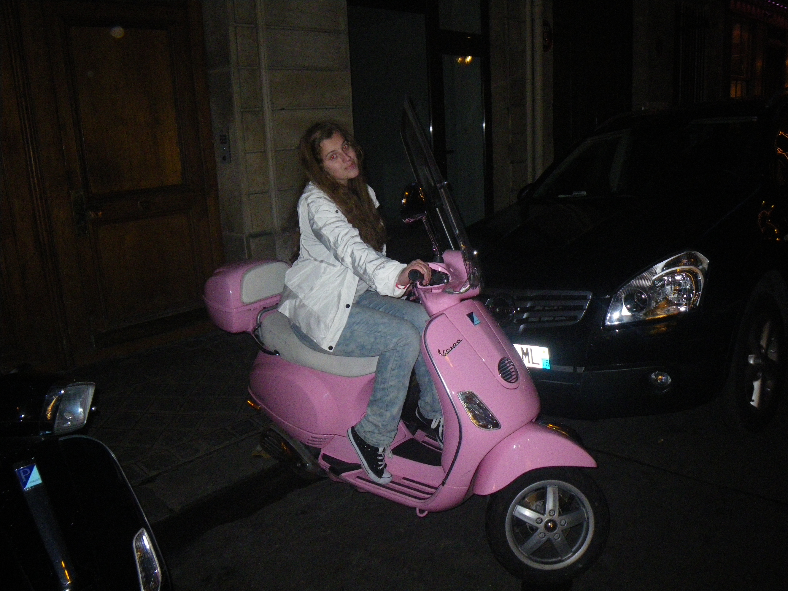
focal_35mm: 28
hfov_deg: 63.4
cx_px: 394
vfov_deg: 49.7
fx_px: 637
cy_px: 296
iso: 400
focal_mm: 5
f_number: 3.5
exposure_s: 1/50
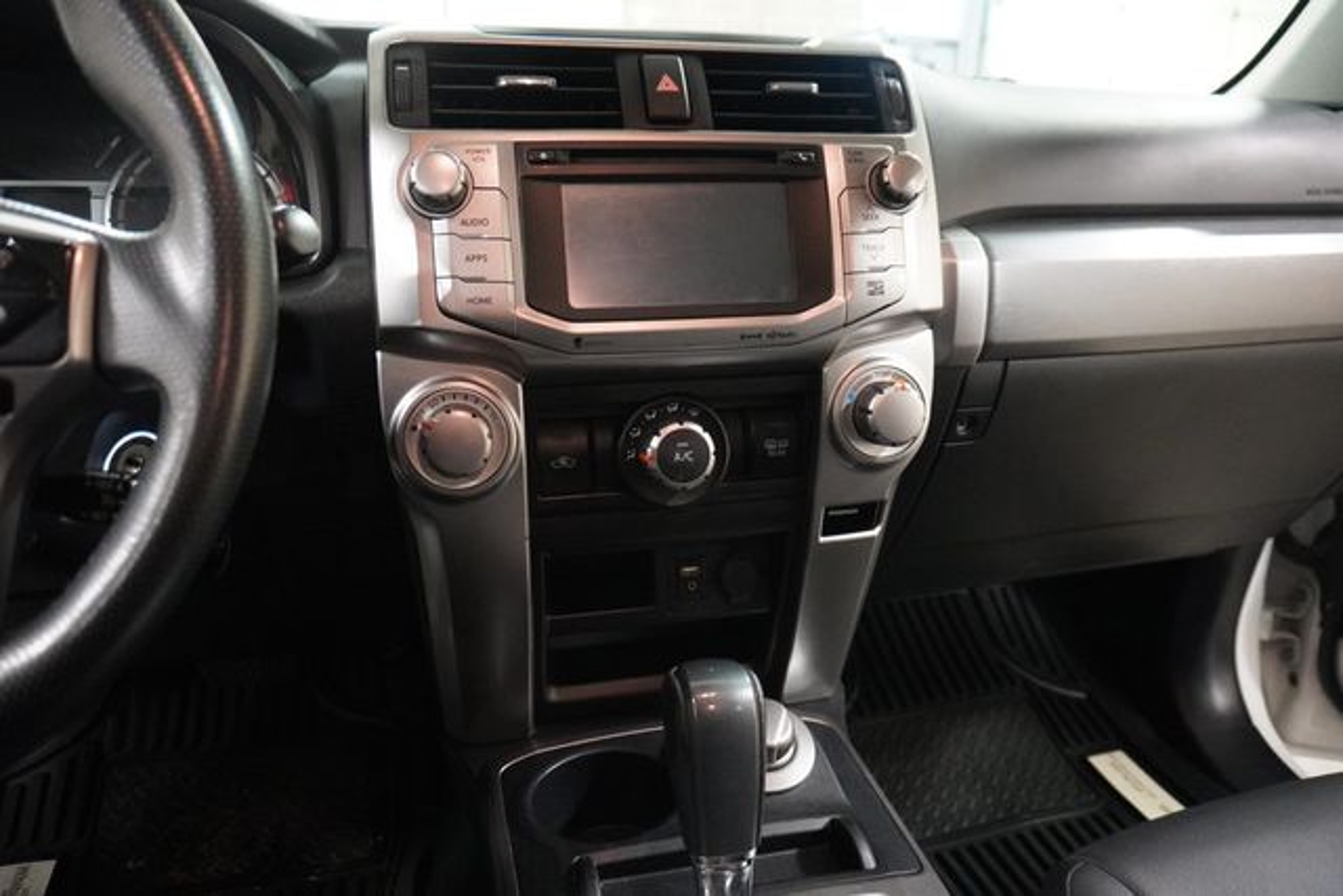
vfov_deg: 53.2
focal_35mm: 24
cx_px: 672
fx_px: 895
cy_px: 448
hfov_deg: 73.7
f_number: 3.5
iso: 6400
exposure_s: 1/40
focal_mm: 16
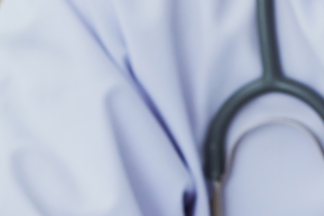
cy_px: 392
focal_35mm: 749
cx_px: -31
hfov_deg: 2.8
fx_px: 6742
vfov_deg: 1.8
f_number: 8
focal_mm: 122
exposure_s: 1/200
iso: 400
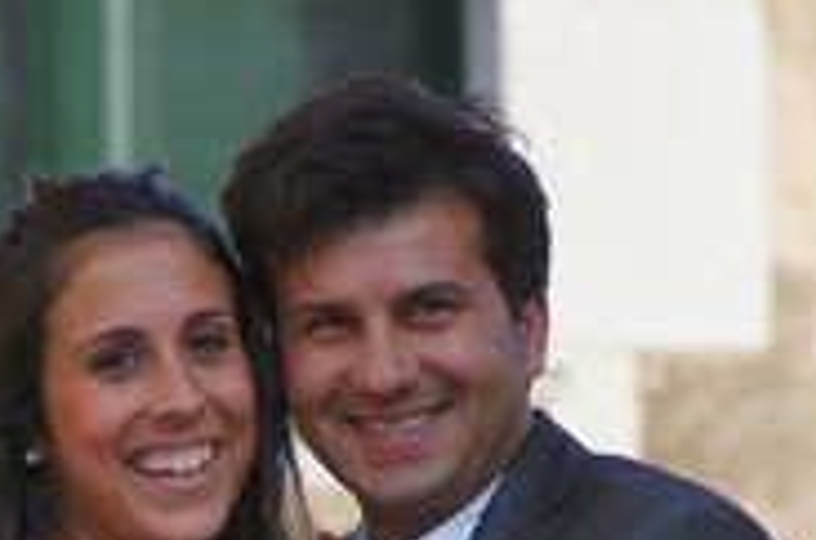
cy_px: 605
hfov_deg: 2.7
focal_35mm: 755
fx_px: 17069
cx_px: 339
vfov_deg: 1.8
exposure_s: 1/320
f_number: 6.3
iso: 400
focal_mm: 200
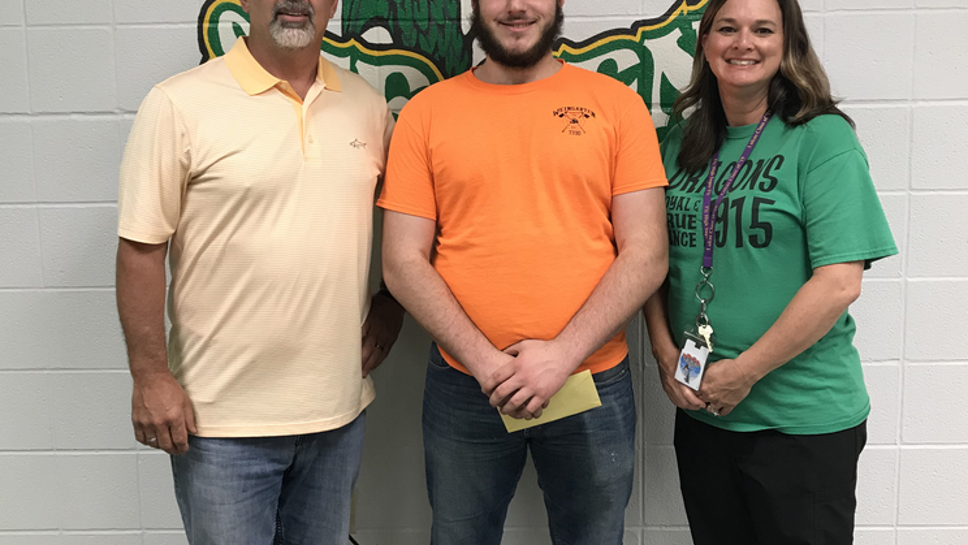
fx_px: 1053
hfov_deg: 49.4
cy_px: 243
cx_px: 483
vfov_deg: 29.0
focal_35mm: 41
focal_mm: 3.99
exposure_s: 1/24
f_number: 1.8
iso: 40
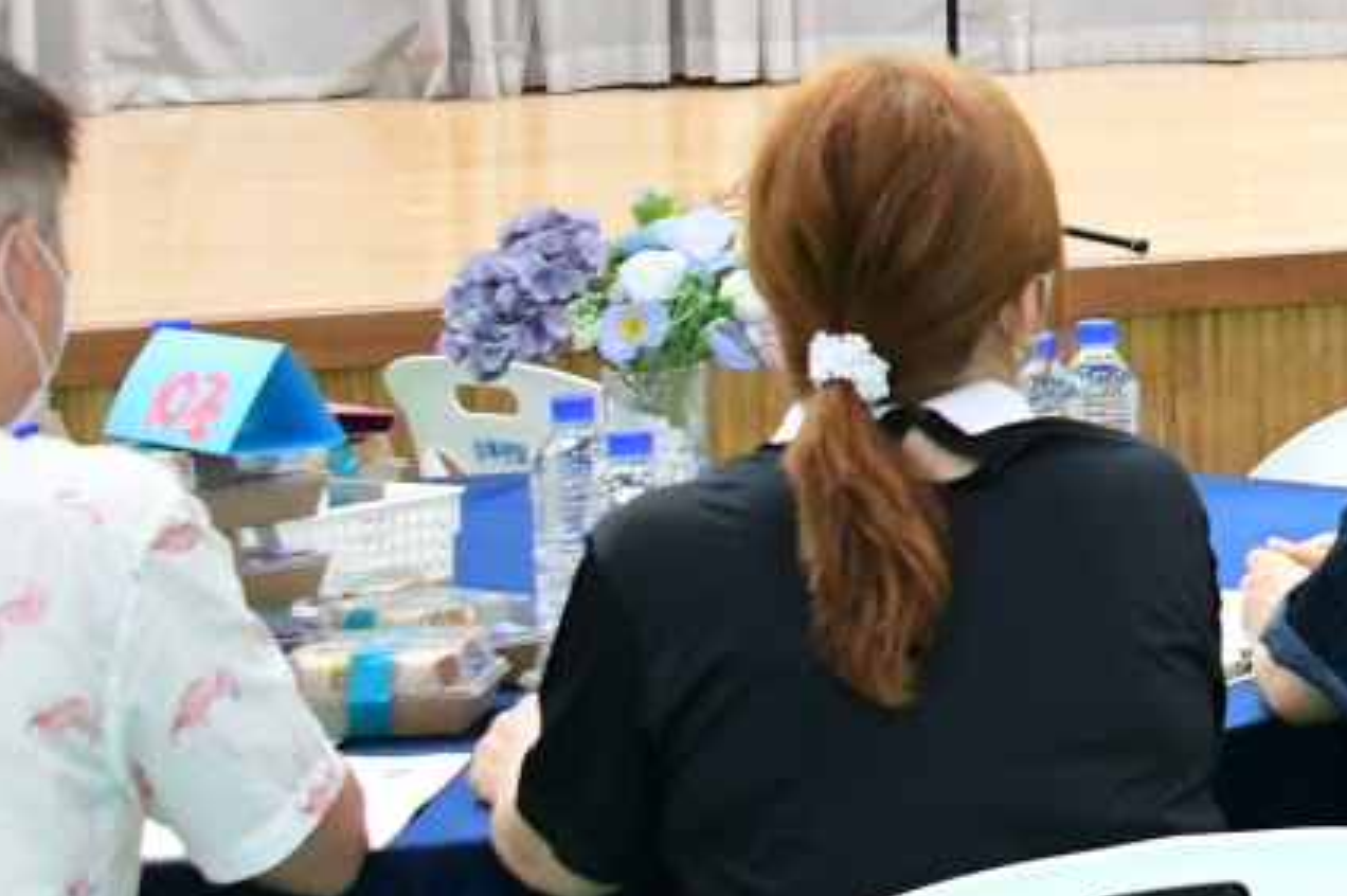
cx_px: 2859
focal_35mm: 151
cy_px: -205
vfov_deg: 9.0
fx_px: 5645
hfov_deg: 11.9
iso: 4000
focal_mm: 32
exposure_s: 1/200
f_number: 5.6
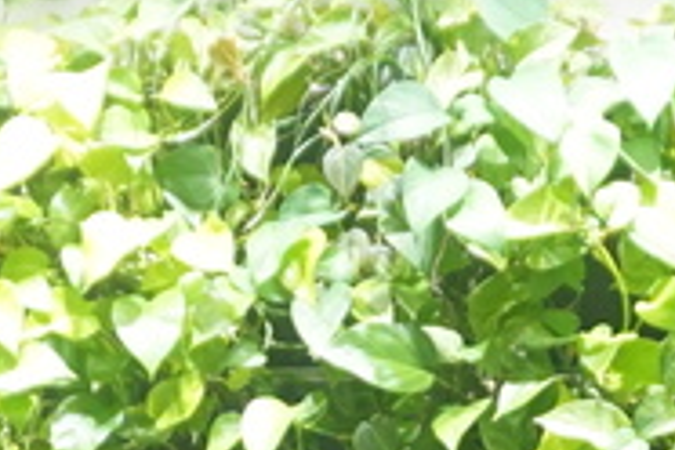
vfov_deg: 8.4
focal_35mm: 155
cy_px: 934
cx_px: 490
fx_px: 2906
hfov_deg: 13.2
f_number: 4
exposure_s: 1/160
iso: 1250
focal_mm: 16
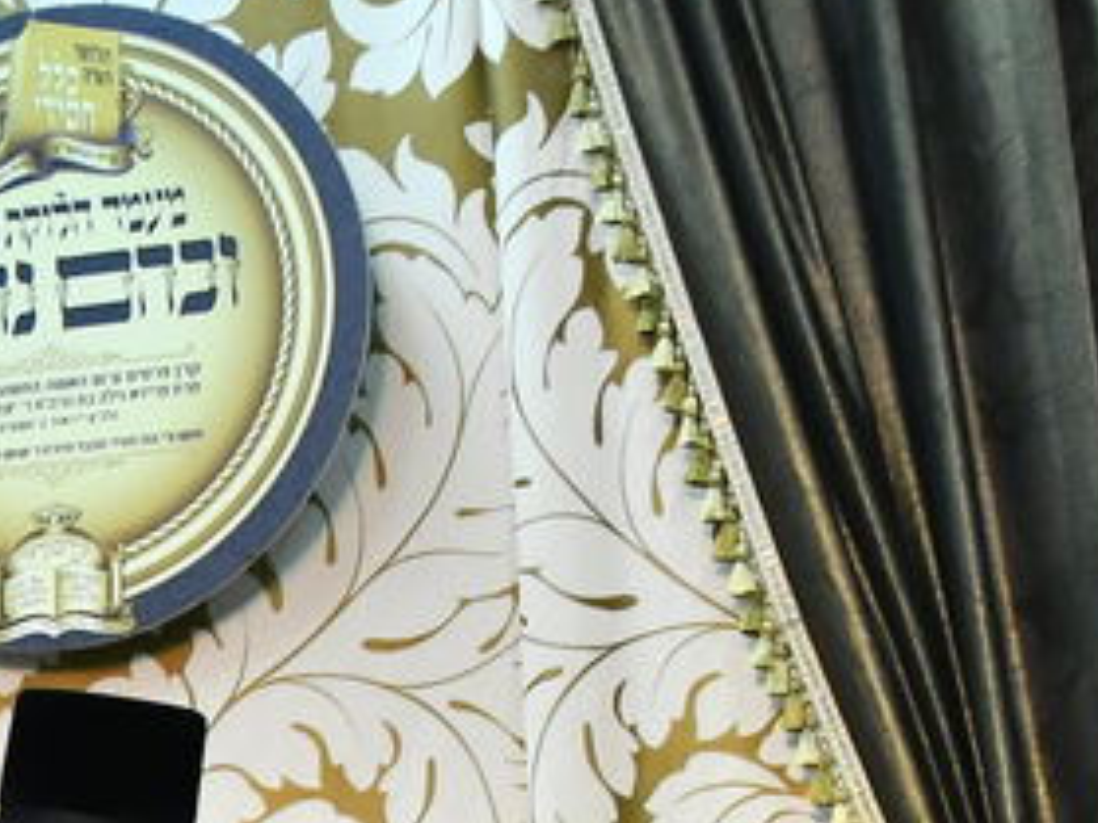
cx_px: -1000
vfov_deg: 10.4
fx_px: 4280
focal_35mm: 135
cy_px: 1435
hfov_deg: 13.0
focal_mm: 28
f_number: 5.6
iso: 2500
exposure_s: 1/160
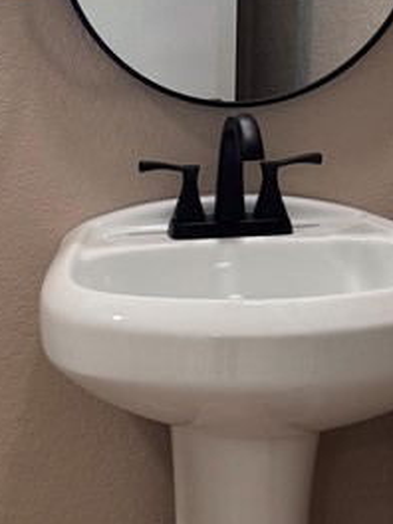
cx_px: 18
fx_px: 1408
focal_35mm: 93
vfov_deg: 21.1
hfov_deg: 15.6
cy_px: 228
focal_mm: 6.76
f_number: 1.78
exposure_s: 1/145
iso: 100
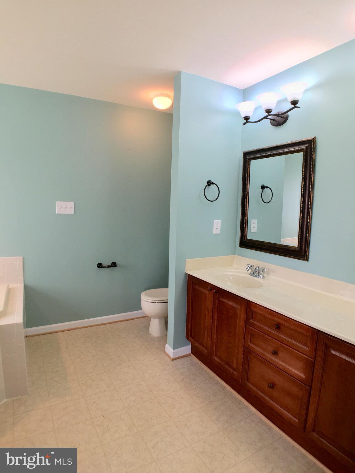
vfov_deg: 61.7
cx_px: 178
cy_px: 236
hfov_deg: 48.2
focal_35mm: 29
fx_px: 397
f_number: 2.2
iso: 32
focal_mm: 4.15
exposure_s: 1/40
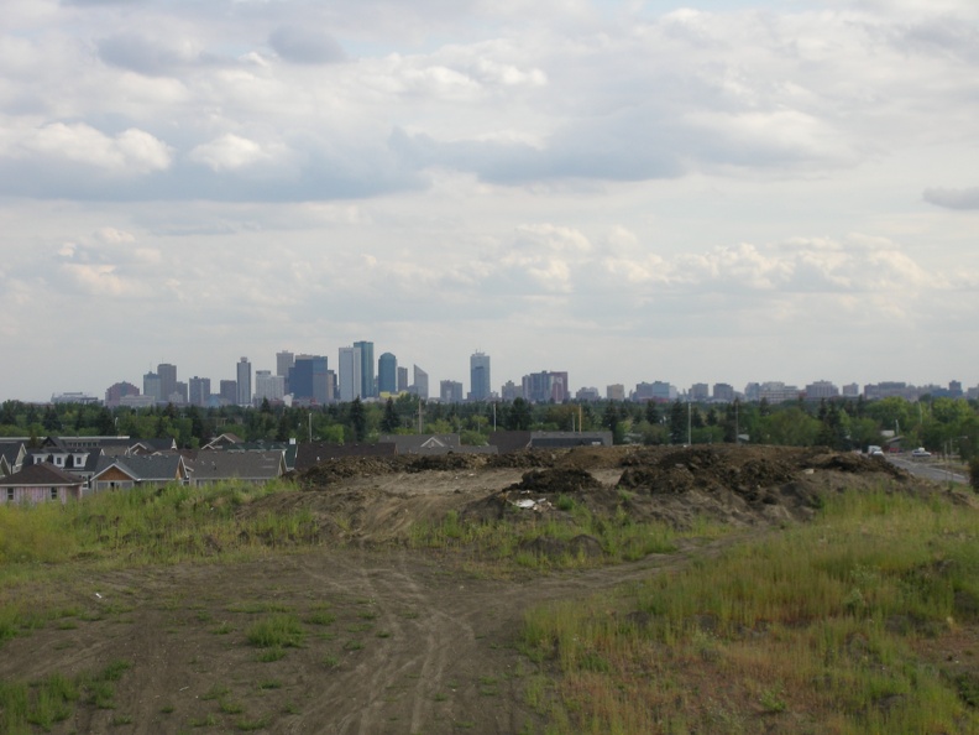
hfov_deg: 15.6
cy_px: 368
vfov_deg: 11.8
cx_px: 490
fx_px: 3563
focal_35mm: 126
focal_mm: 26.3
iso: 64
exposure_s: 1/258
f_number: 5.3
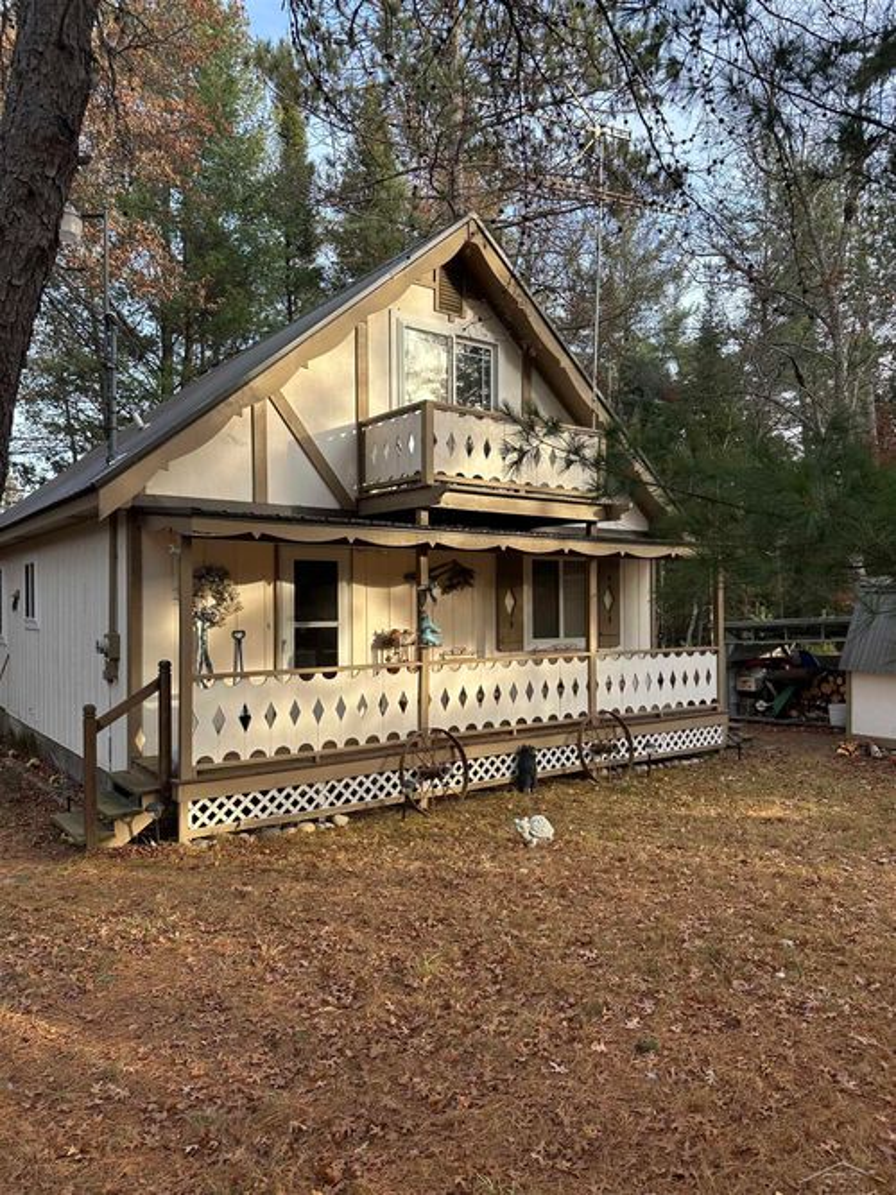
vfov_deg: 71.6
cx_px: 448
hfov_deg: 56.8
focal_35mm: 24
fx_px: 829
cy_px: 598
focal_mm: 6.86
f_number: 1.78
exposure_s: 1/361
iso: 80
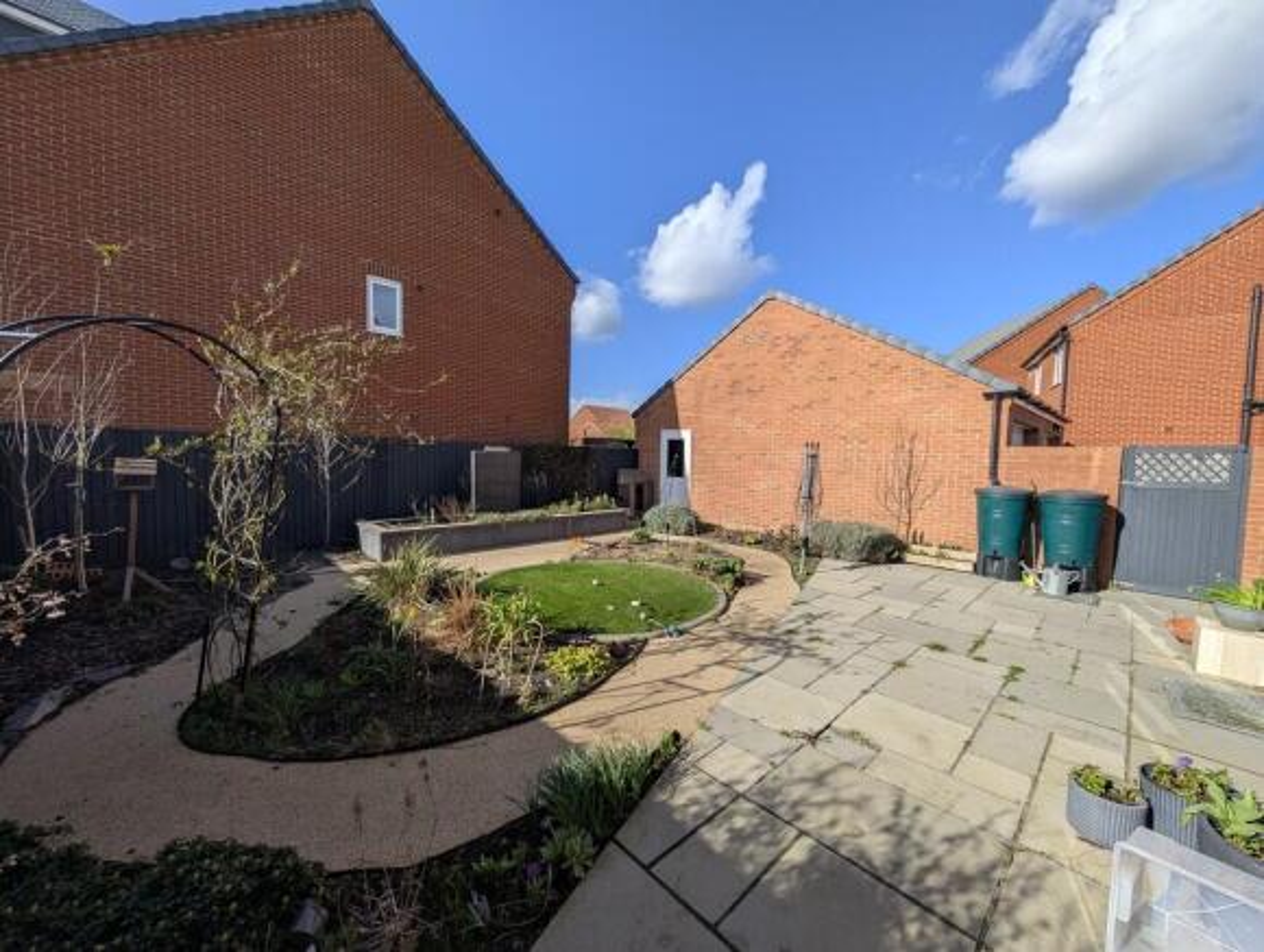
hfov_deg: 110.4
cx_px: 632
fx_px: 439
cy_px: 476
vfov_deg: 94.7
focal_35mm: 12
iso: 53
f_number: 1.7
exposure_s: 1/3077
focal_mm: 2.02
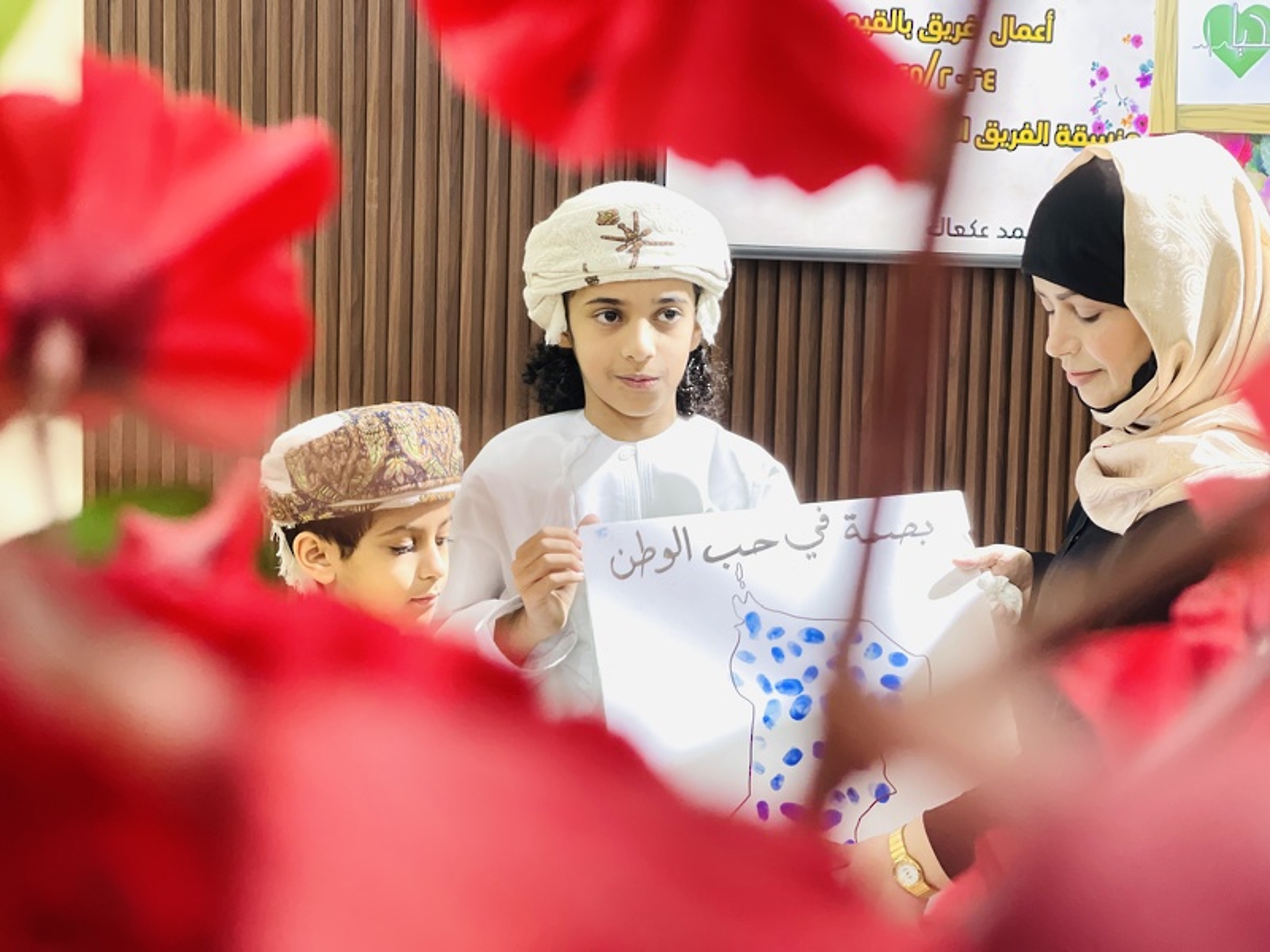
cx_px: 635
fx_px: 2348
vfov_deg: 22.9
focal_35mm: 64
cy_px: 476
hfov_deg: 30.3
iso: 160
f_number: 2.2
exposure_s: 1/33
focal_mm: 7.5
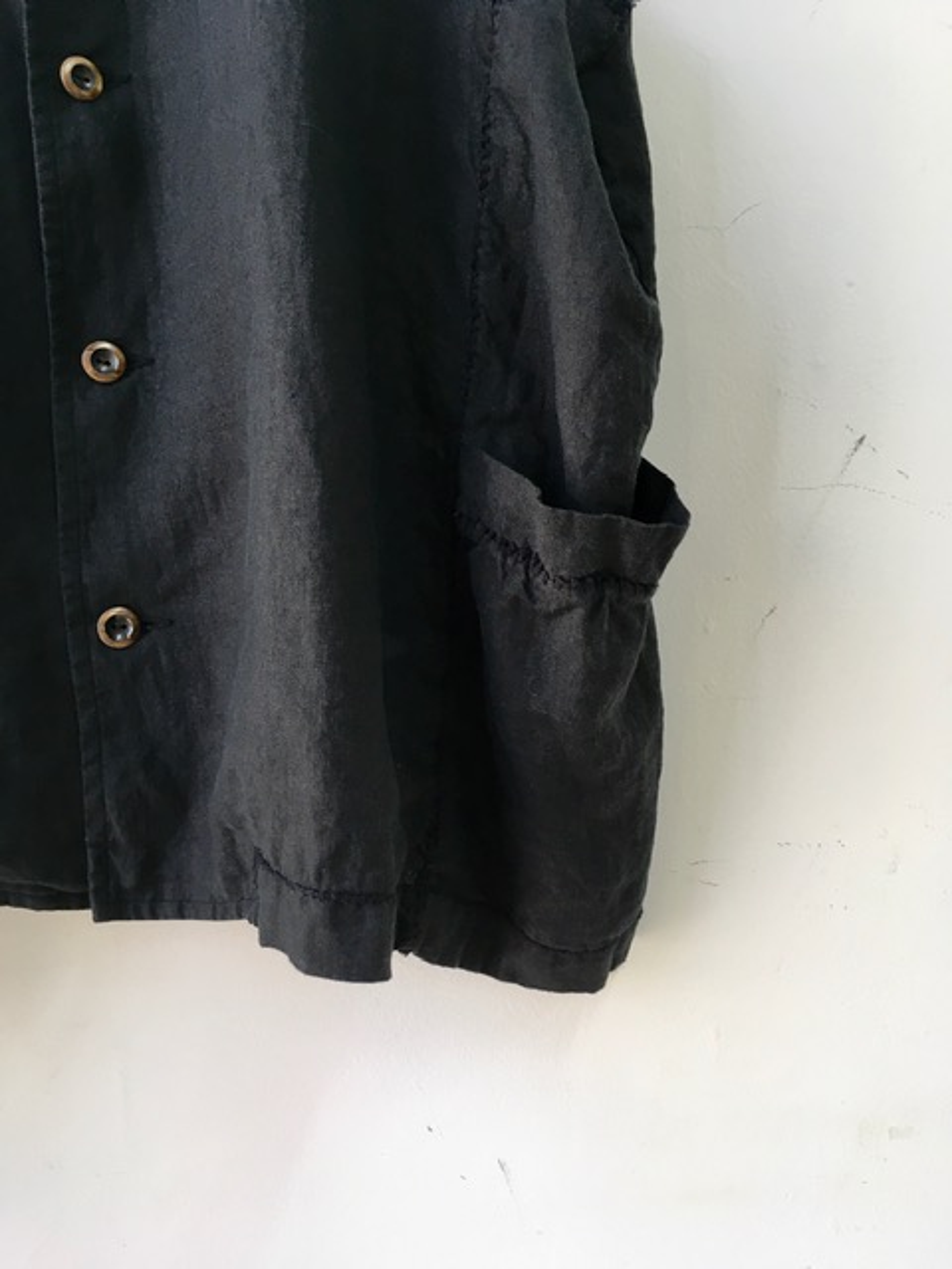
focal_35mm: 29
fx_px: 1063
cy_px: 634
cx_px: 476
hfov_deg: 48.2
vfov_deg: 61.7
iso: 40
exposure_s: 1/33
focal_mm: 4.15
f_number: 2.2
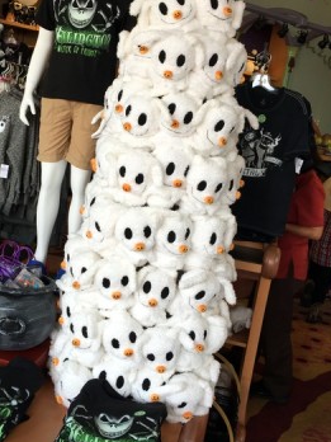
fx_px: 637
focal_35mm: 50
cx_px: 101
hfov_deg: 28.8
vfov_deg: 38.2
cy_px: 229
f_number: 2.2
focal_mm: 4.15
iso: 25
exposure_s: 1/60
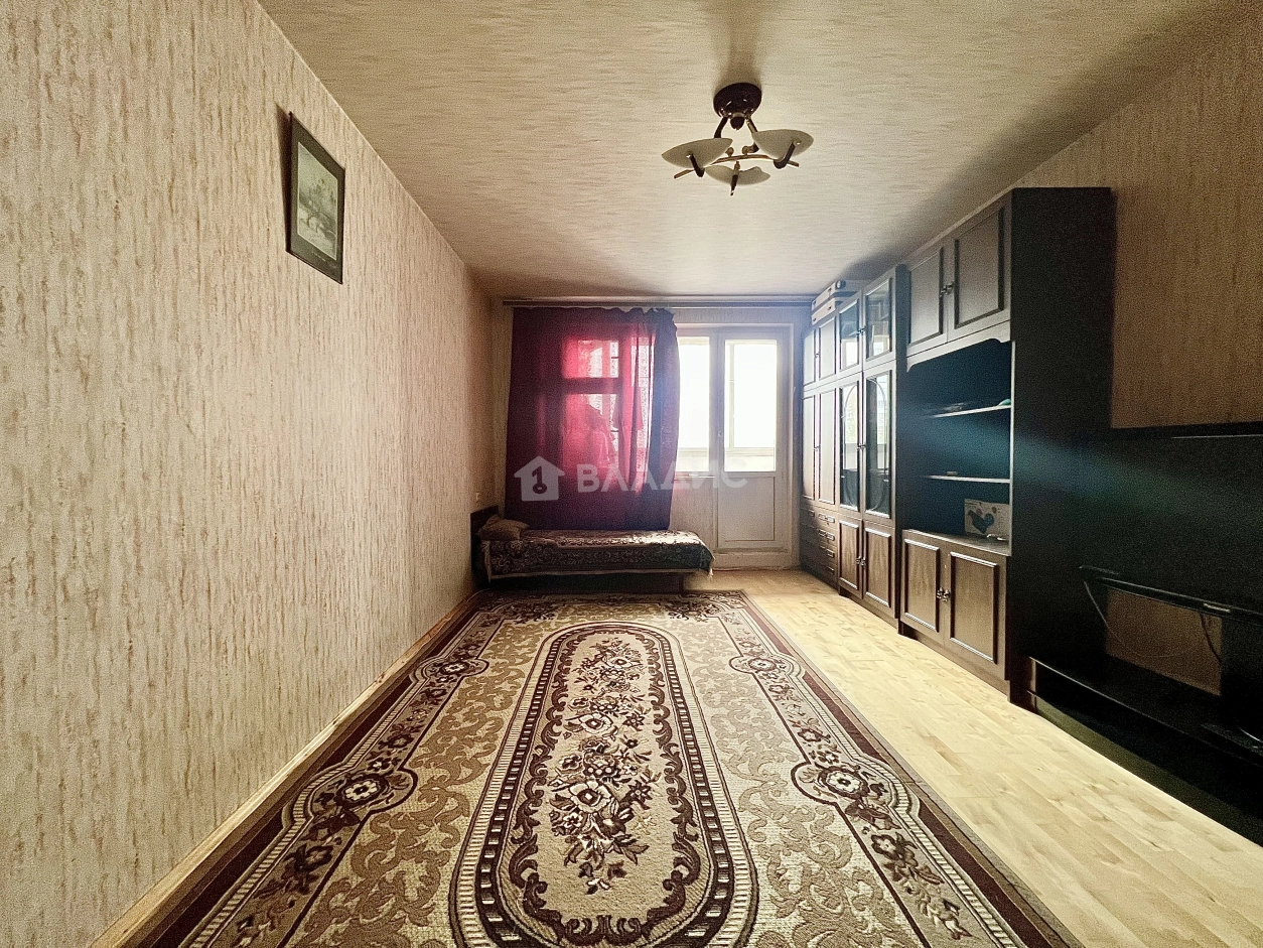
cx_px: 632
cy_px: 474
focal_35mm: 13
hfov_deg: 106.2
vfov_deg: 89.9
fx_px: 474
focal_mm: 1.57
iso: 200
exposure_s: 1/49
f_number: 1.8
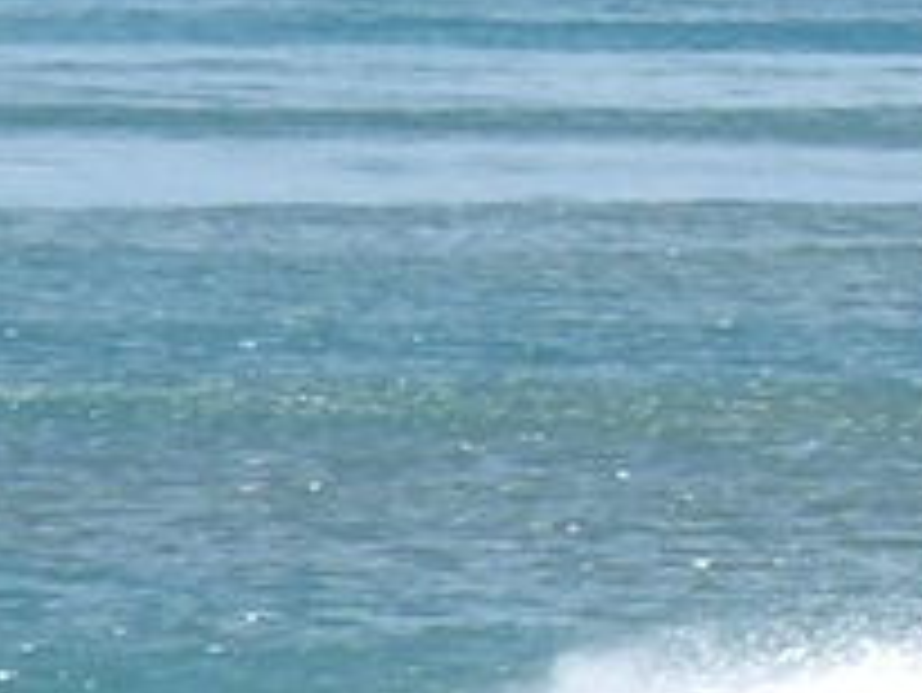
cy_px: -126
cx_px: 2645
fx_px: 65294
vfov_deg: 0.6
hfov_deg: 0.8
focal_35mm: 2450
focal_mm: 69.7
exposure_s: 1/400
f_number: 7.1
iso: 100
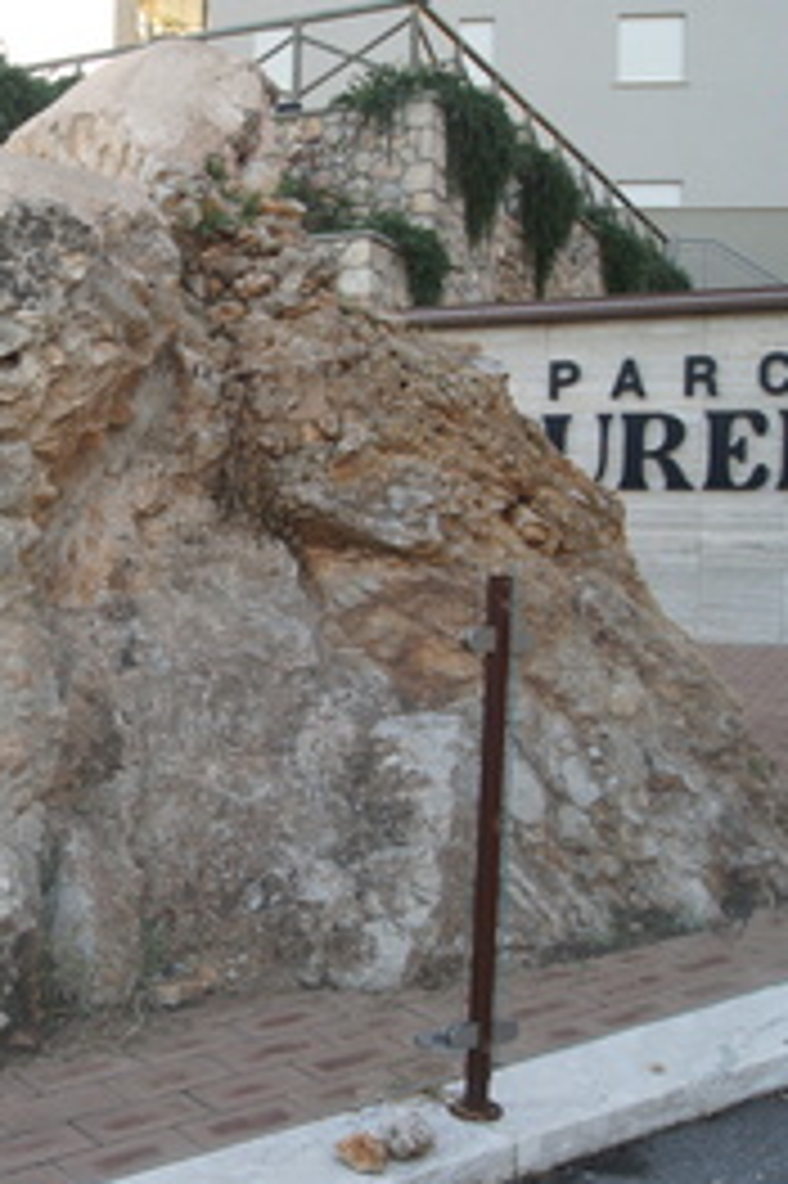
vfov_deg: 42.8
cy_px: 594
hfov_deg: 27.5
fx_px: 1512
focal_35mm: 46
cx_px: 2
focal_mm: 20
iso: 200
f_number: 9
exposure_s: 1/20
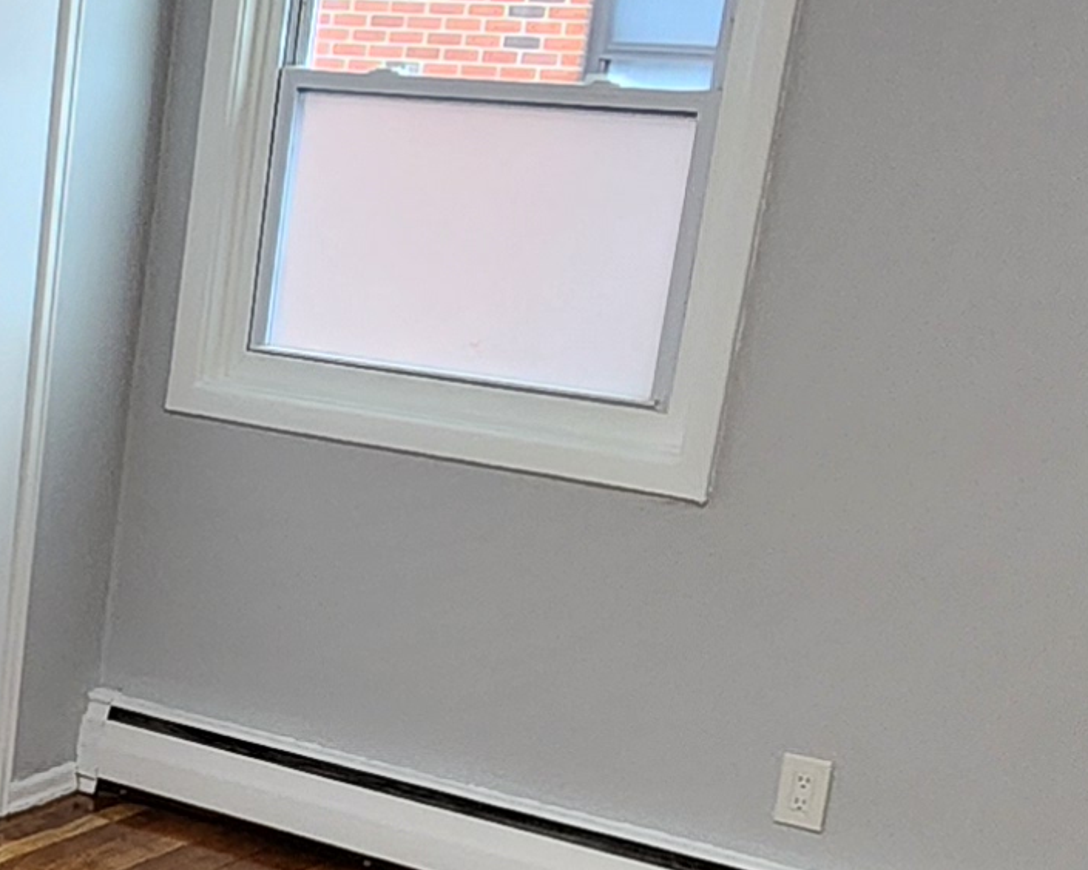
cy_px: 740
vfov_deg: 20.9
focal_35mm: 72
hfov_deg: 22.2
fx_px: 2318
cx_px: -498
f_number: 2.2
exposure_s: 1/60
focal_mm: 2.2
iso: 320
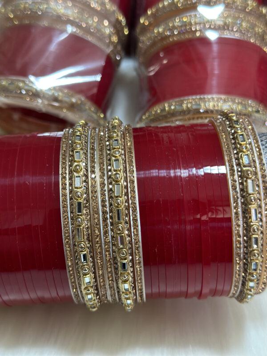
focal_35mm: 48
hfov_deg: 30.3
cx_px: 134
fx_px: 494
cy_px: 178
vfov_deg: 39.7
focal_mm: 6.86
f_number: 1.78
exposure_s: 1/33
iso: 320
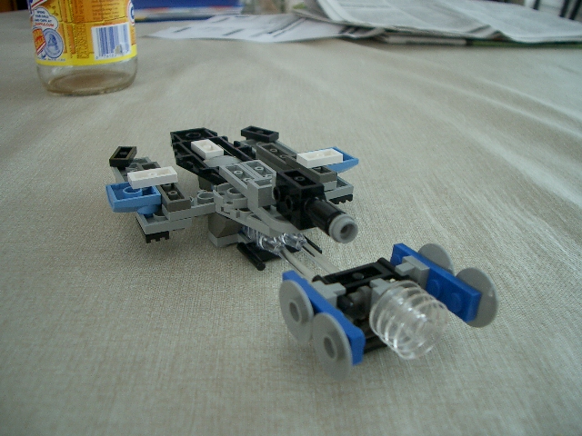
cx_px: 291
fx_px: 588
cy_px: 218
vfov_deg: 40.7
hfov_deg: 52.6
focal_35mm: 35
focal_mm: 5.8
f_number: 2.6
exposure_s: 1/50
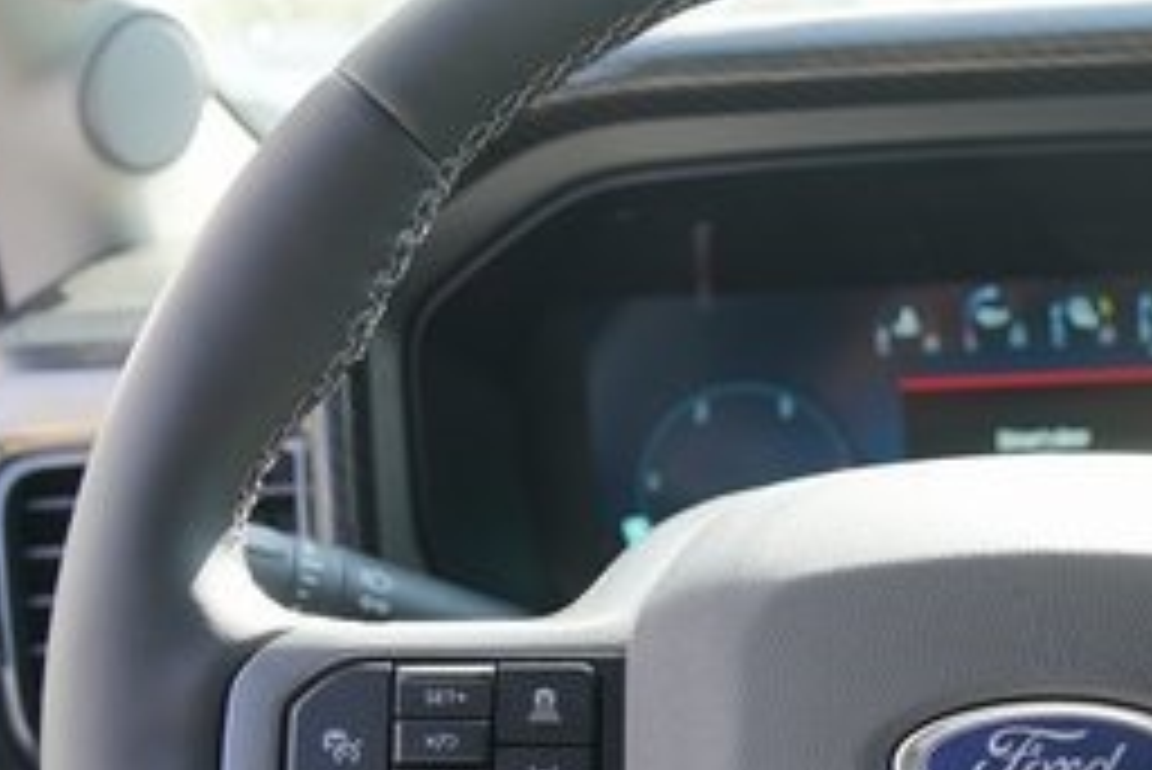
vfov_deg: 19.1
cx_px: 1084
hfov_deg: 27.5
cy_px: 727
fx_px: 2241
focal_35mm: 70
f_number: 4
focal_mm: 28
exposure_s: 1/60
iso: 100
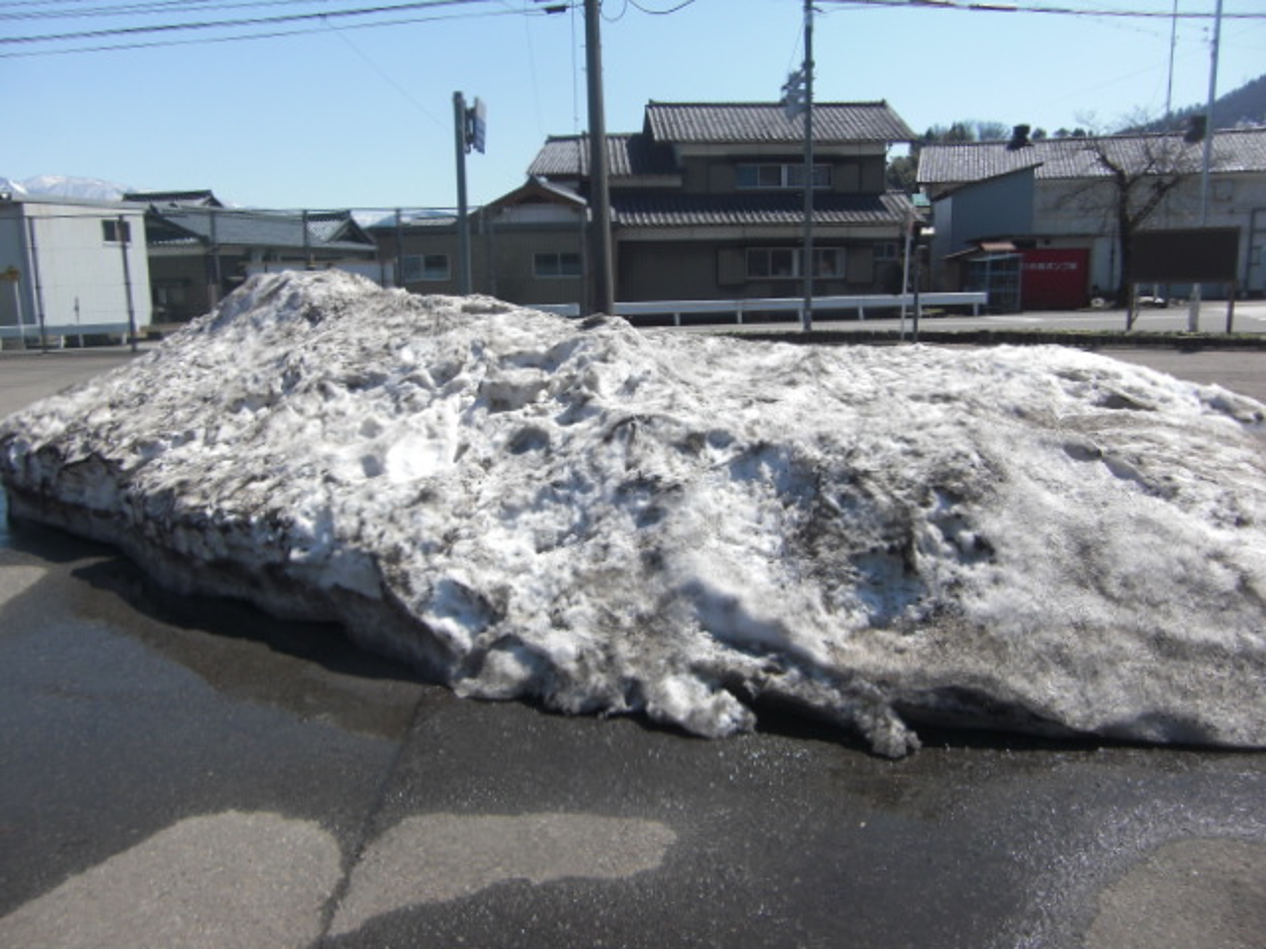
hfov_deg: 63.4
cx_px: 633
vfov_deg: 49.7
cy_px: 474
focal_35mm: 28
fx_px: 1024
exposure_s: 1/200
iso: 50
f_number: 7
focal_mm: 4.9
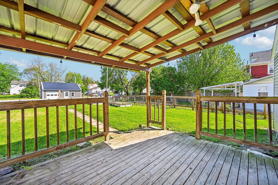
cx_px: 139
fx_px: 108
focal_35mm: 14
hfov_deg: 104.3
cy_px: 92
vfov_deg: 81.2
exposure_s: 1/750
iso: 400
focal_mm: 14
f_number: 4.8
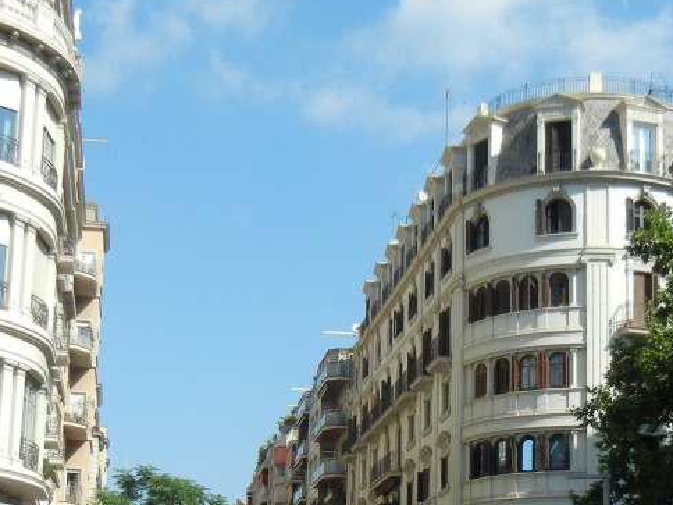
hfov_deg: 27.0
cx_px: 375
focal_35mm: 72
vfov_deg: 20.1
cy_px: 449
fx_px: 1400
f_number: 7.2
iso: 160
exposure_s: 1/285
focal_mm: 6.2
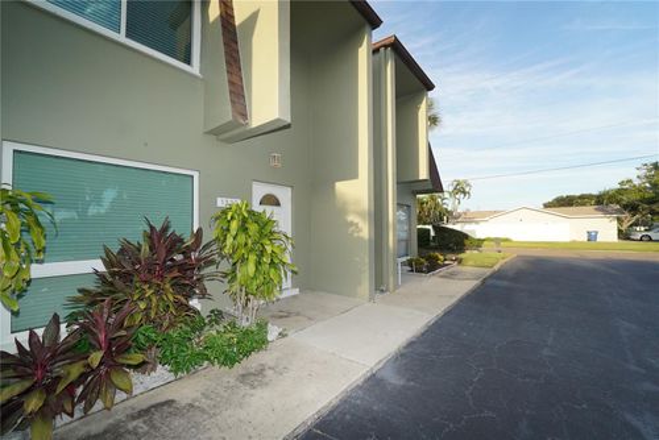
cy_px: 220
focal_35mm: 14
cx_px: 330
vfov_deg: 81.3
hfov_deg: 104.2
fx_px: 256
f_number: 16
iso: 1000
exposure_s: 1/250
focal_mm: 14
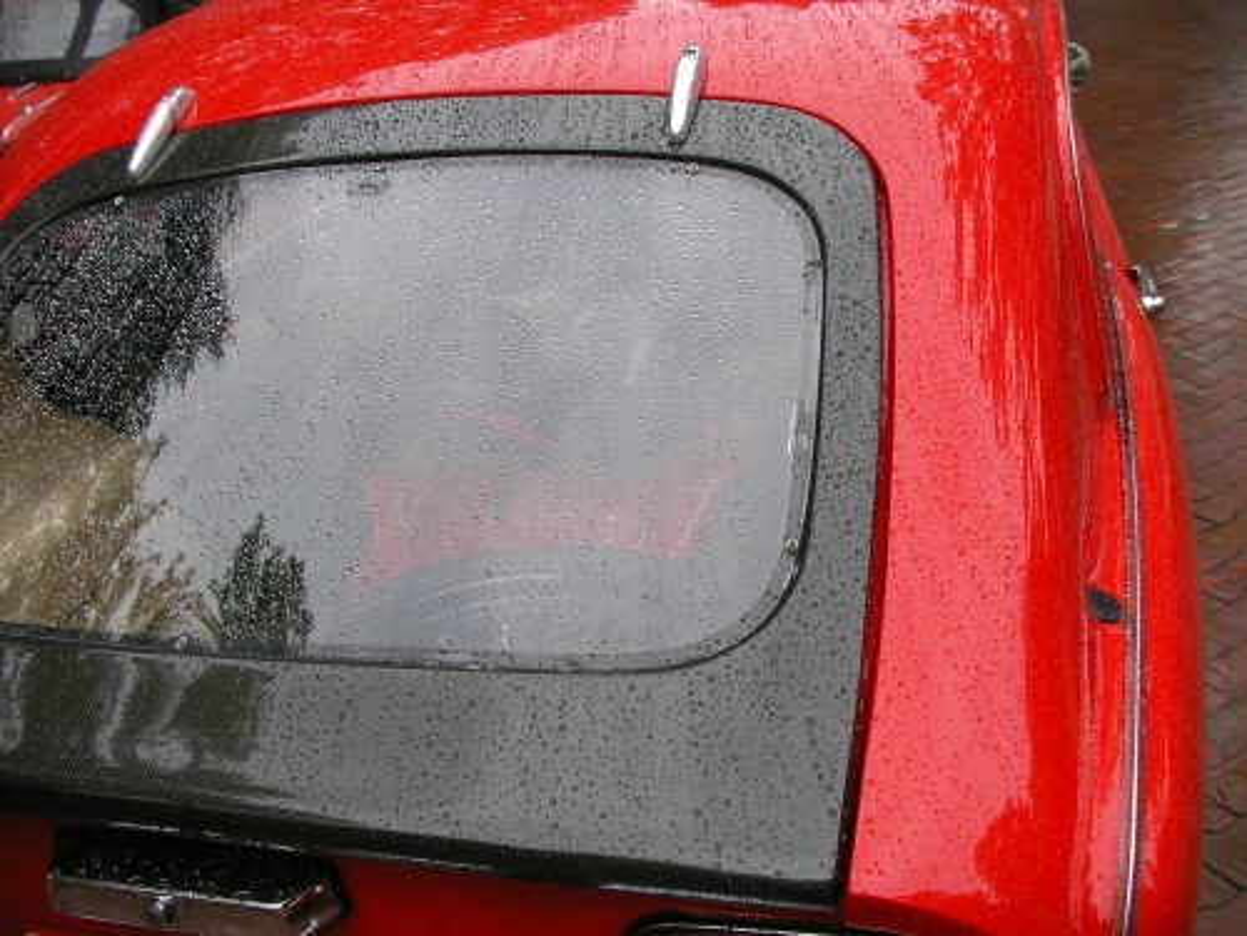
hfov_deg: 49.0
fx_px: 1369
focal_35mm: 38
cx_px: 624
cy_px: 468
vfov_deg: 37.7
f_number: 3.5
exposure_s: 1/61.8
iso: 50
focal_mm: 6.3
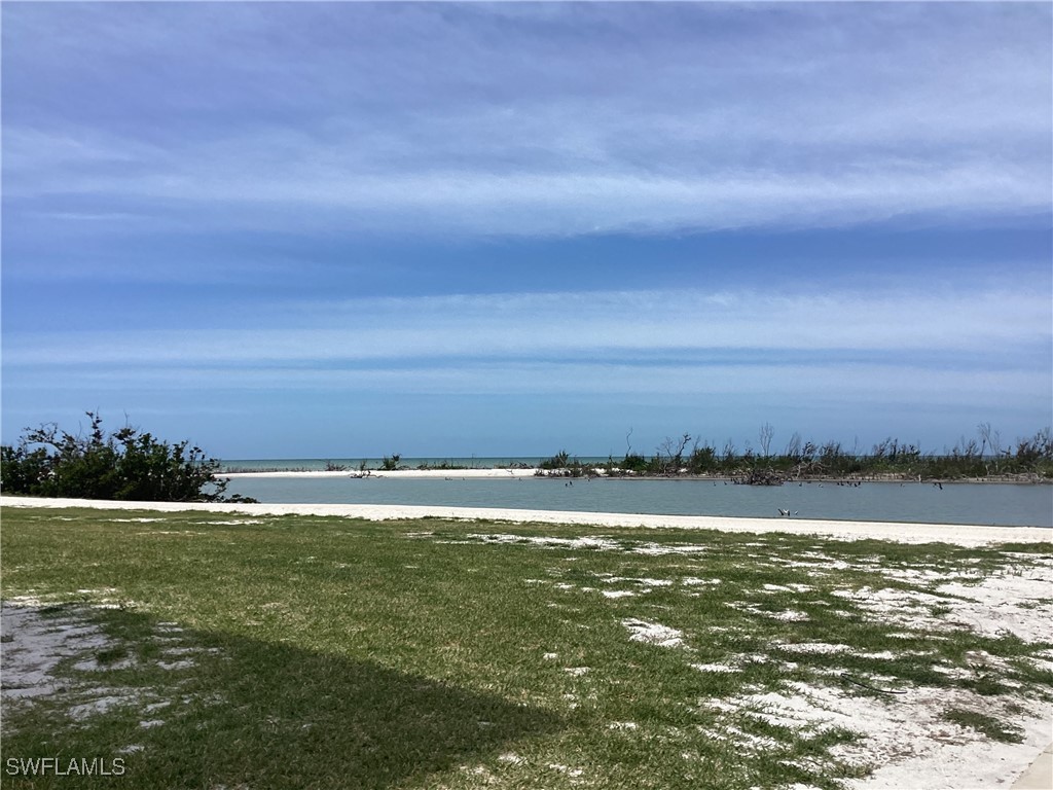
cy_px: 395
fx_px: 943
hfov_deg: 58.4
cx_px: 526
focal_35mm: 31
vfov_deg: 45.4
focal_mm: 3.3
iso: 25
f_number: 2.4
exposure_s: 1/2632
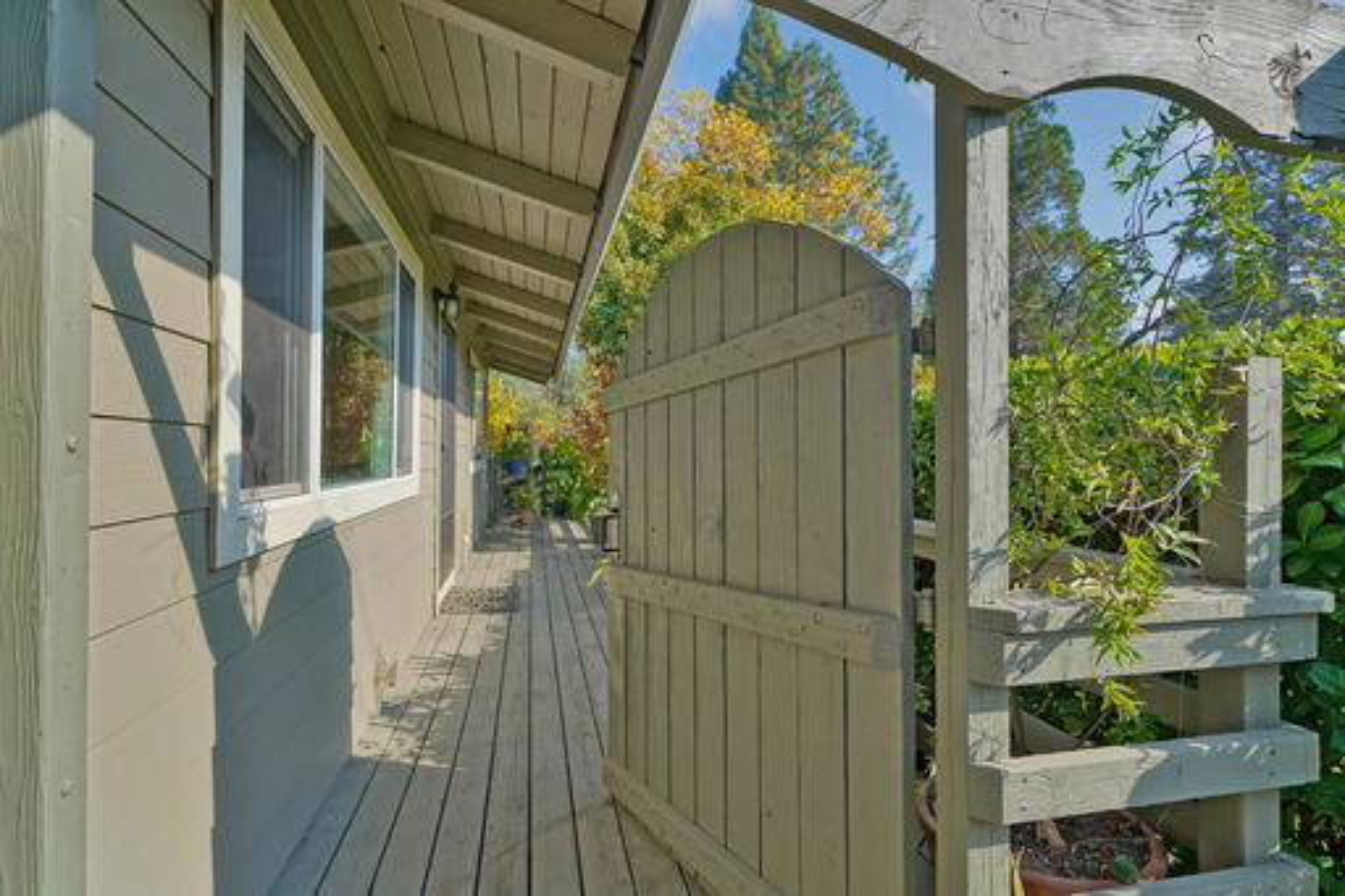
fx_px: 635
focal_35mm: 17
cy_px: 448
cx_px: 672
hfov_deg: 93.3
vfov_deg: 70.4
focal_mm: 17
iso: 100
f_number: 7.1
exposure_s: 1/100
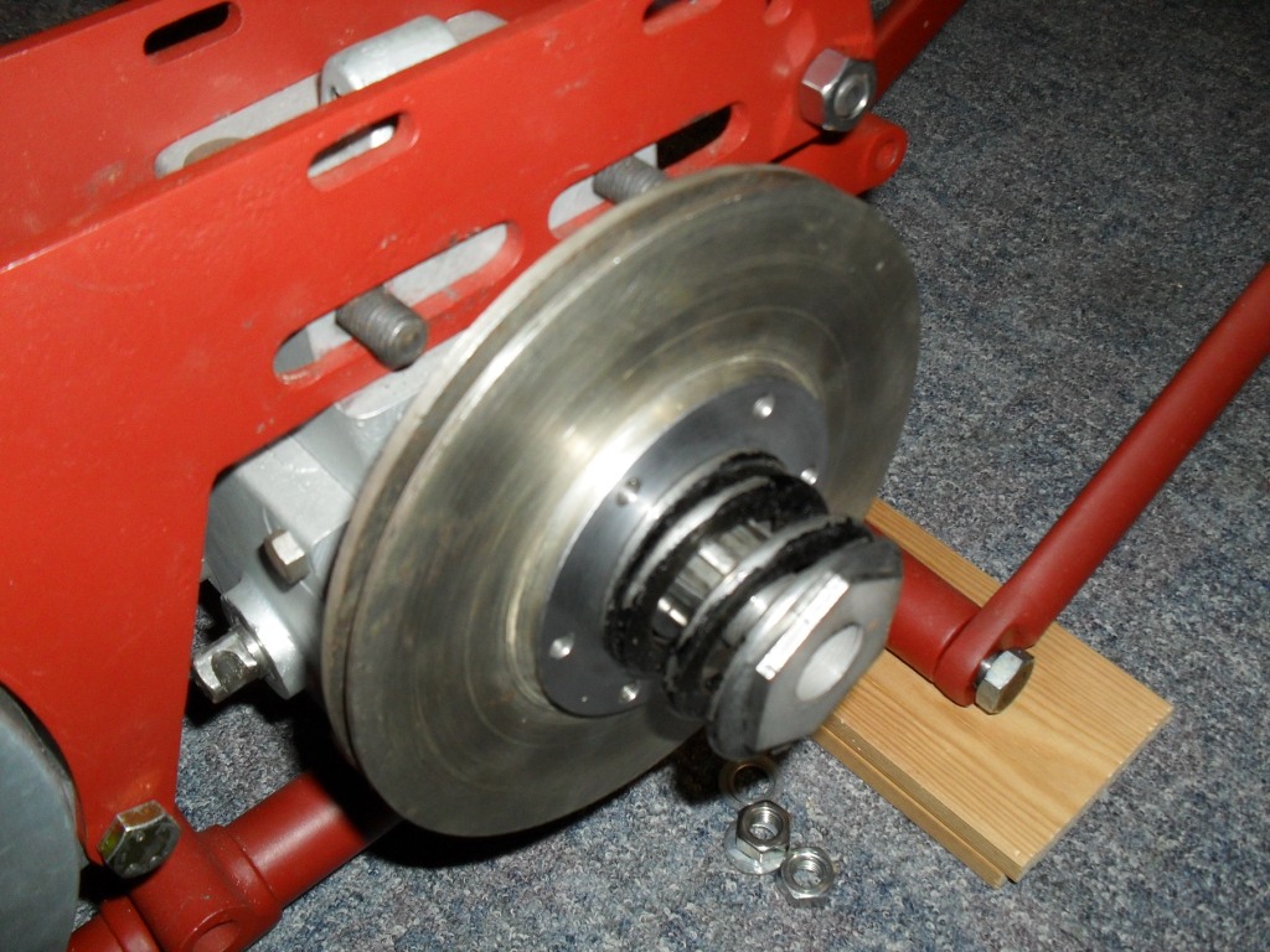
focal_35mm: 35
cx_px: 635
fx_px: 1284
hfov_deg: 52.6
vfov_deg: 40.7
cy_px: 476
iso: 200
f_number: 3.2
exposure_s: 1/45
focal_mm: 6.3
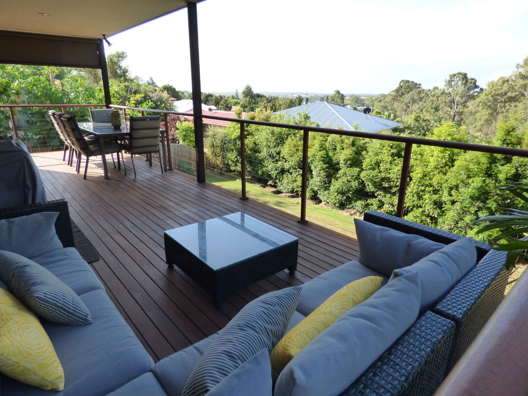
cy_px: 198
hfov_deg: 81.7
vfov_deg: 66.0
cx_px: 264
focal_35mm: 20
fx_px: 305
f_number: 2.8
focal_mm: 3.58
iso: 200
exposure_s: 1/400
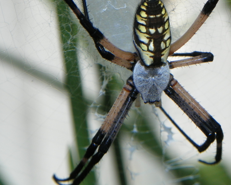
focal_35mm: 244
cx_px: 145
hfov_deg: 7.9
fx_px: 1669
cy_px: 55
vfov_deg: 6.3
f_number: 4.5
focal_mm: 28.8
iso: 64
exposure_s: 1/640
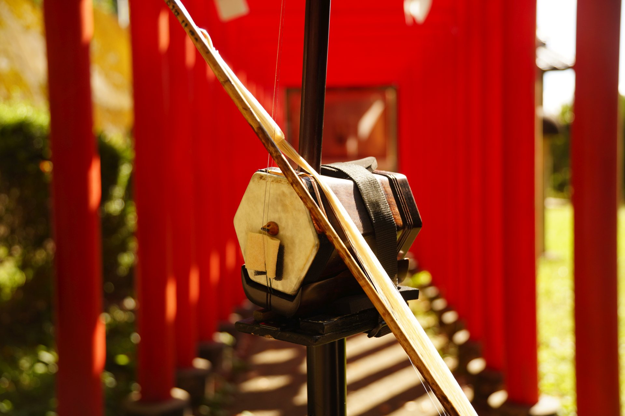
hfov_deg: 46.4
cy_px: 208
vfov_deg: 31.9
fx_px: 729
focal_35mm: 42
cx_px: 312
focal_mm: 28
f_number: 2.8
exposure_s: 1/400
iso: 100
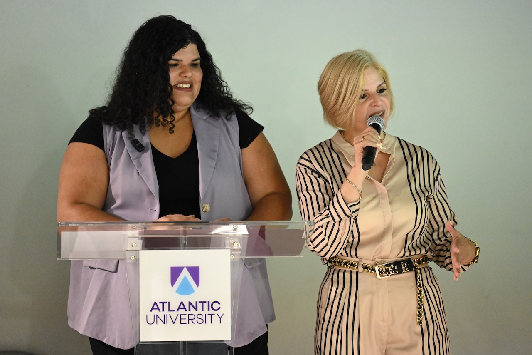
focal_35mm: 165
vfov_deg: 8.3
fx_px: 2438
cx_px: 266
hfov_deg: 12.5
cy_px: 178
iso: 10000
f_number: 2.8
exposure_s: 1/200
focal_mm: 165
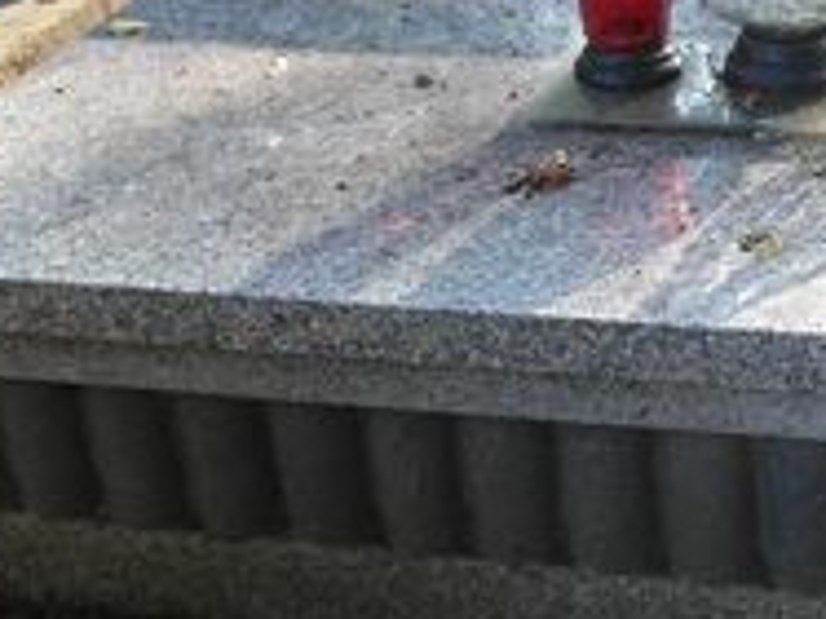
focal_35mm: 82
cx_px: 853
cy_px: 141
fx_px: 1955
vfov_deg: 17.8
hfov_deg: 22.8
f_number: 3.4
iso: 100
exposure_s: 1/60
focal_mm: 5.2
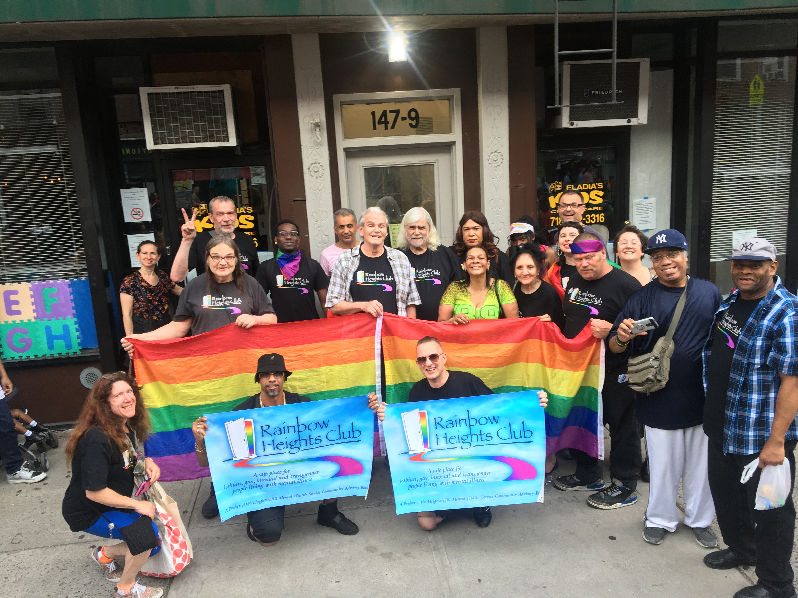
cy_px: 299
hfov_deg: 61.7
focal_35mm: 29
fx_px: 669
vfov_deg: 48.2
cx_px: 399
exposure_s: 1/60
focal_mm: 4.15
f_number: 2.2
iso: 32
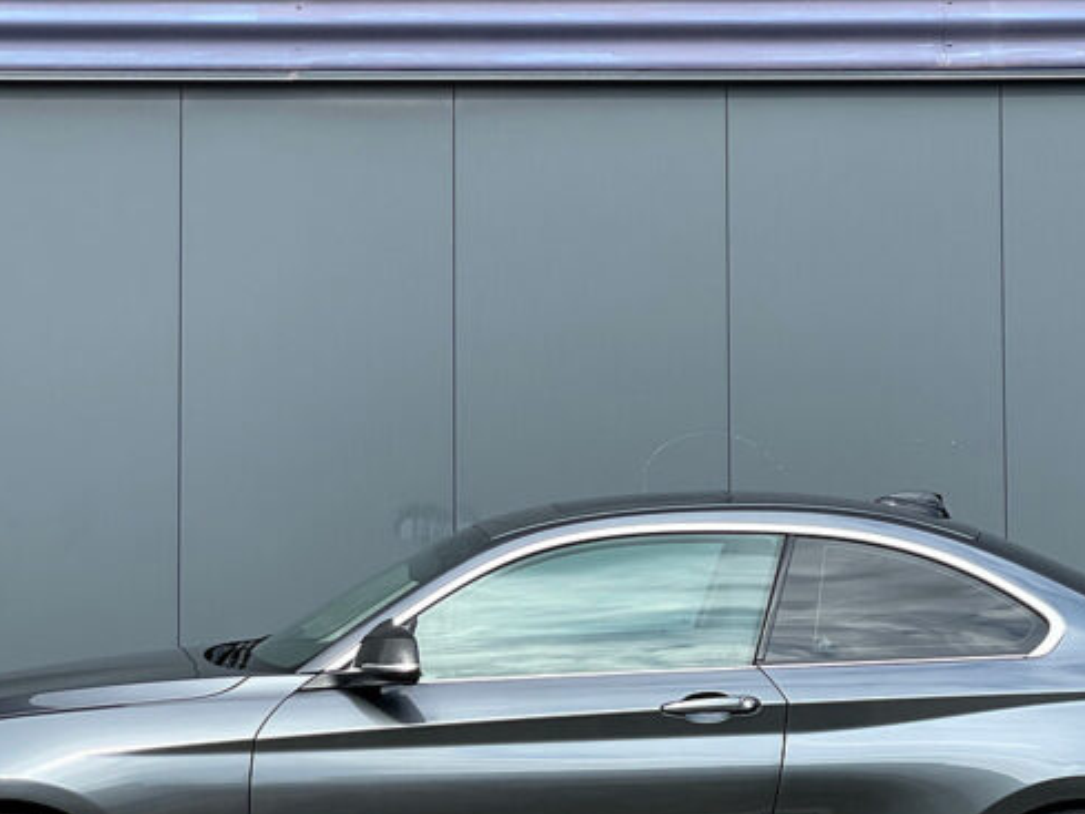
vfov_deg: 17.4
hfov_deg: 23.0
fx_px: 2665
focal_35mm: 85
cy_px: 413
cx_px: 561
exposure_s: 1/813
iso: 32
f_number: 2
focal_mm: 6
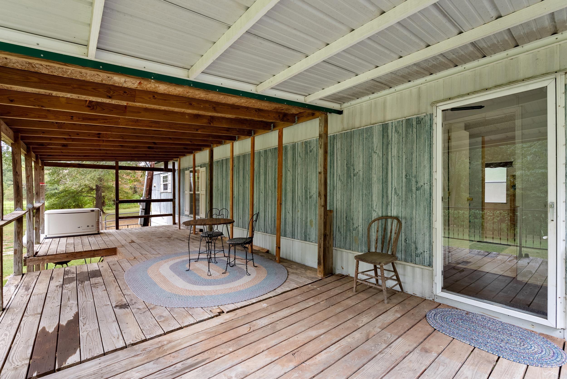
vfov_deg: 73.8
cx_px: 284
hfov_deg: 96.7
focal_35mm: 16
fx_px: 252
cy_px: 190
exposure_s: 1/4
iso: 250
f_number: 9
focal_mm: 16
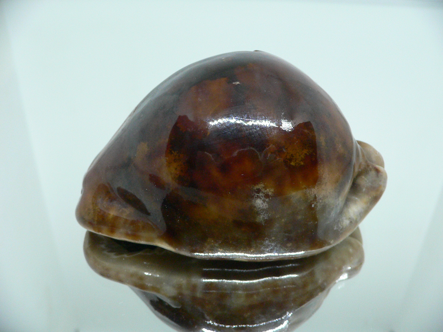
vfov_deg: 40.7
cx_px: 222
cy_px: 166
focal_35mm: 35
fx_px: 448
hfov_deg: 52.6
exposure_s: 1/25
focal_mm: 4.6
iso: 200
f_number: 2.8
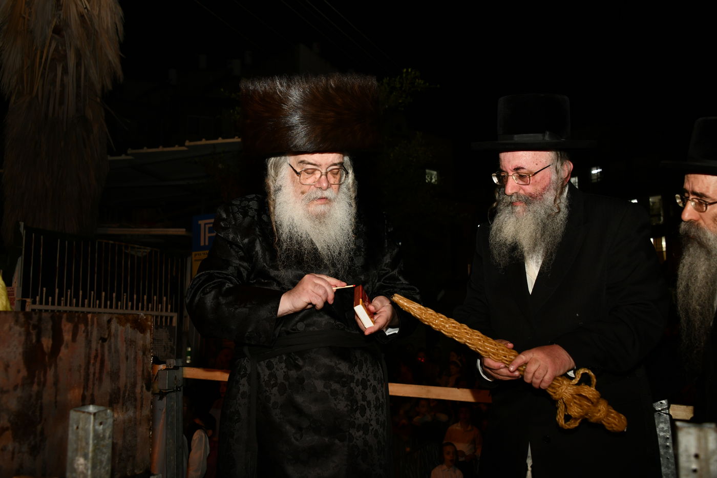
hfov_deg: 50.7
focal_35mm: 38
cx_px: 358
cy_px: 239
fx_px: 757
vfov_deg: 35.0
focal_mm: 38
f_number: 7.1
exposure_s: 1/60
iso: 800
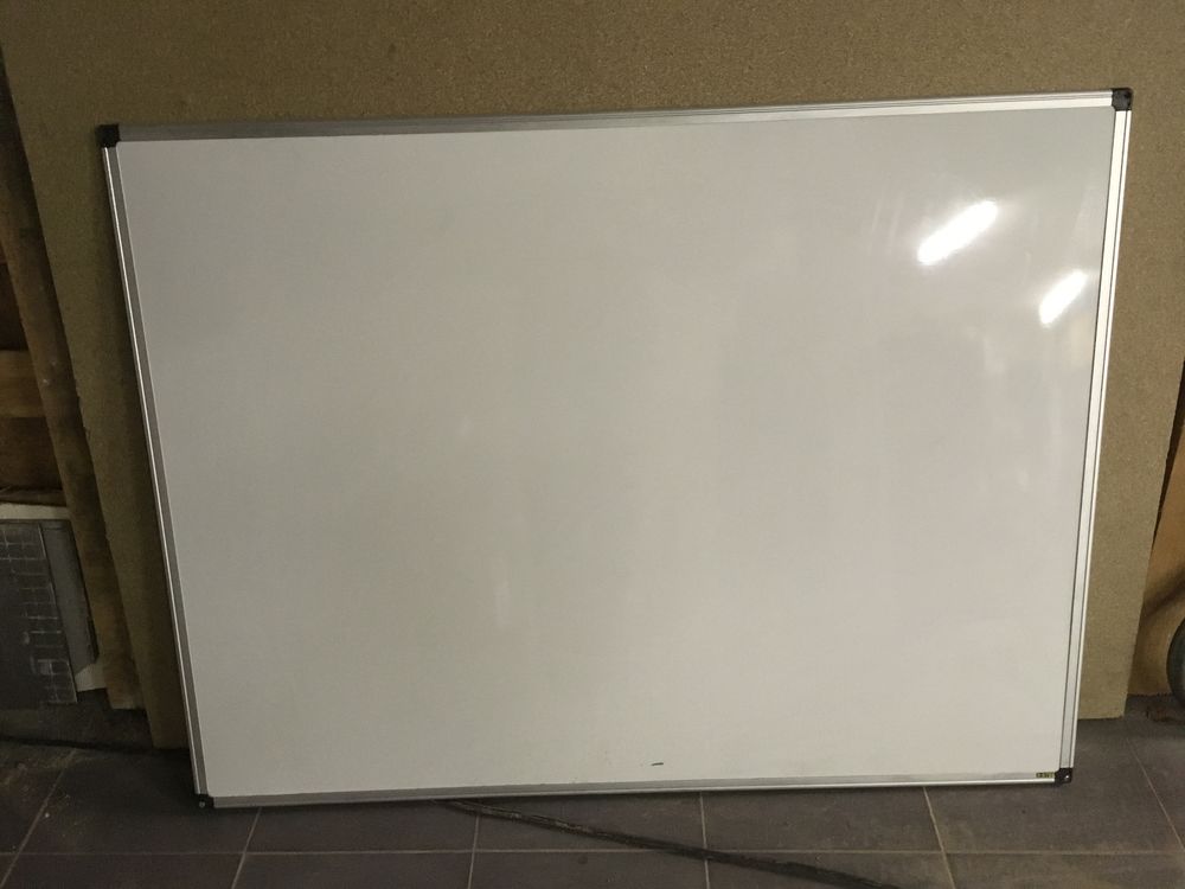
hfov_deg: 61.7
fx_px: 993
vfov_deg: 48.2
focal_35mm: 29
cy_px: 444
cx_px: 592
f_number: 2.2
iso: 250
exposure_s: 1/17
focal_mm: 4.15
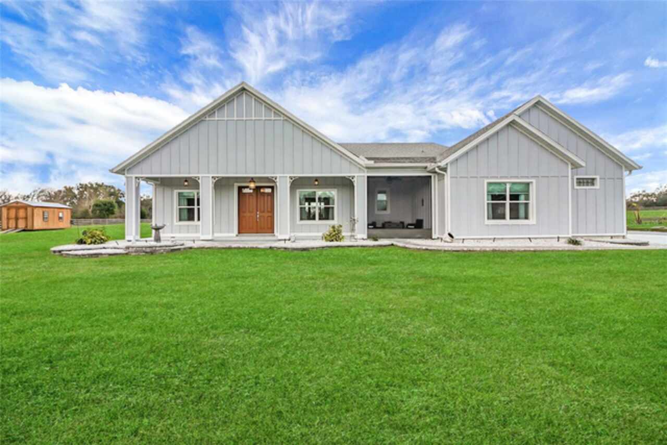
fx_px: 278
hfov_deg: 100.4
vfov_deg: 77.4
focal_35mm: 15
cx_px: 334
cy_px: 222
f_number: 7.1
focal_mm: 10
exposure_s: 1/320
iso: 200
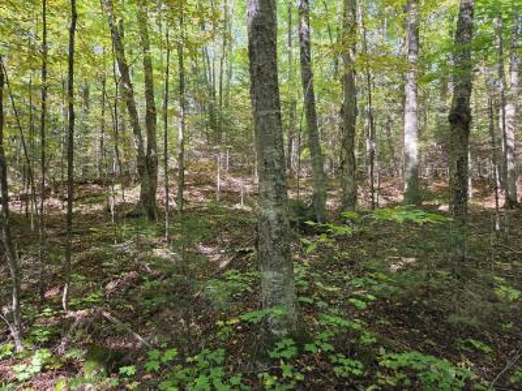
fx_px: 347
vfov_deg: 58.9
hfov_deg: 73.9
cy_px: 196
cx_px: 261
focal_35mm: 23
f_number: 1.8
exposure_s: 1/180
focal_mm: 5.4
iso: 125
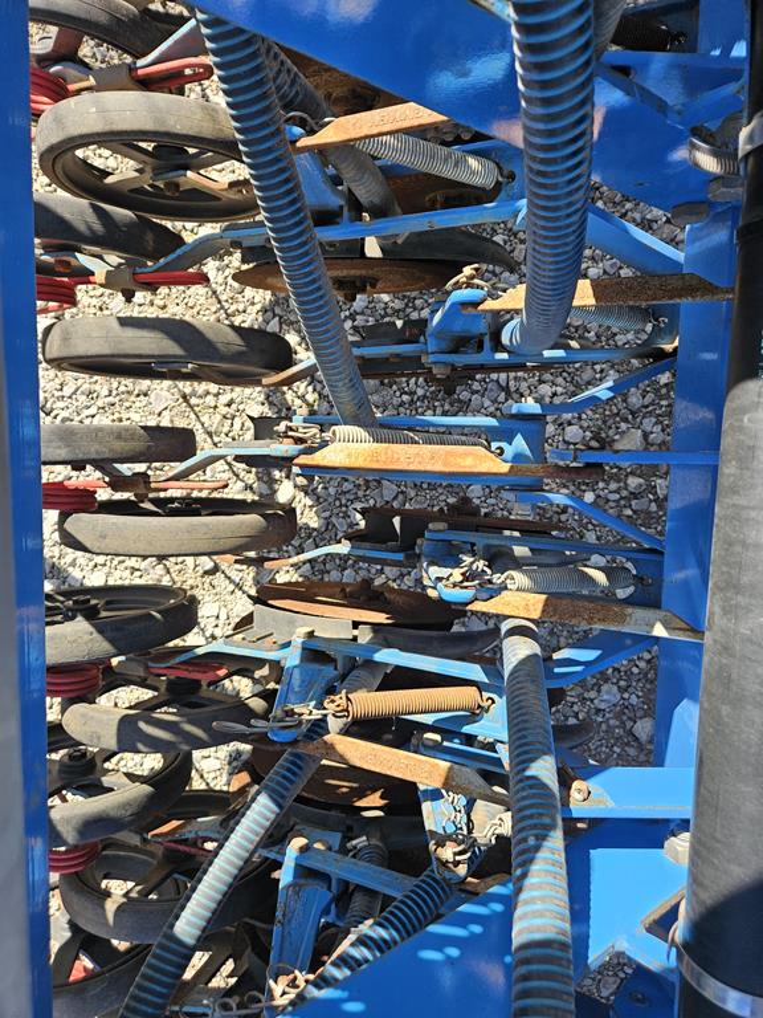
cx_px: 382
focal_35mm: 23
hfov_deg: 58.9
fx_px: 676
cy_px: 509
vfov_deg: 73.9
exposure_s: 1/483
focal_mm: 5.4
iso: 40
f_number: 1.8
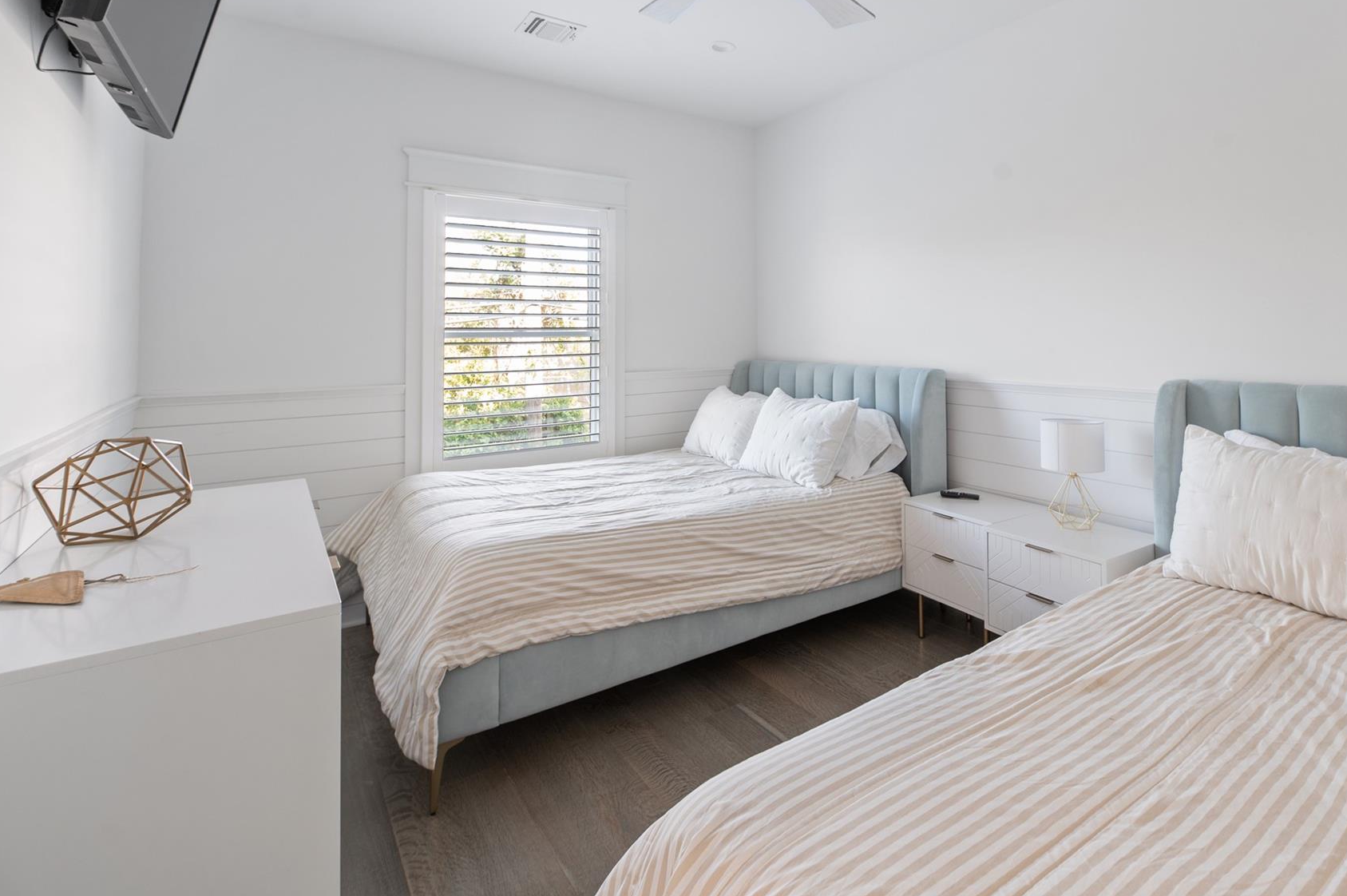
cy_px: 380
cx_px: 809
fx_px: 636
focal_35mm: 17
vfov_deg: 69.9
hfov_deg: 92.1
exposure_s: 1/3
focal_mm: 14
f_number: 7.1
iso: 320
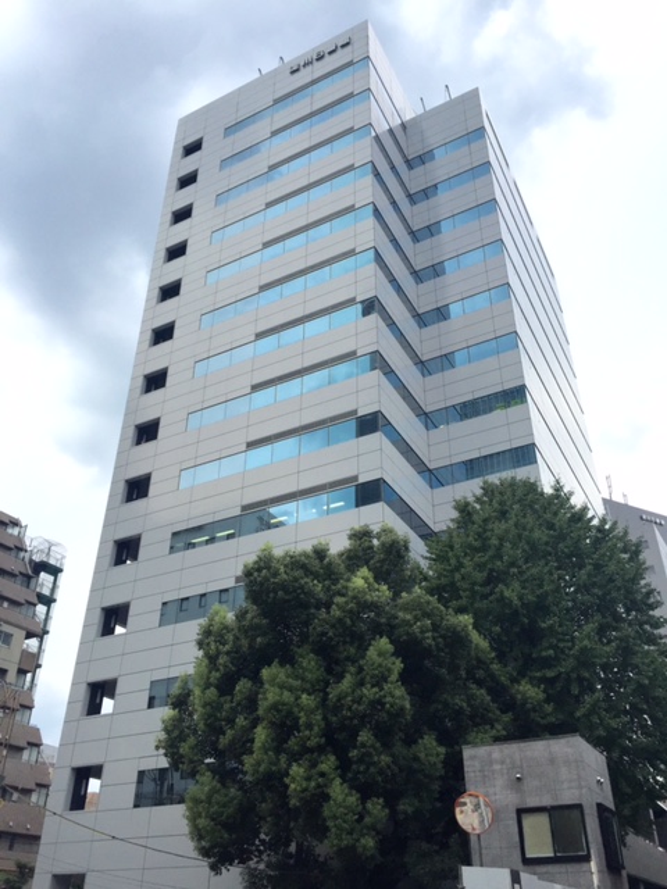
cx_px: 334
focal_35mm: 29
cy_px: 444
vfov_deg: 61.7
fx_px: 745
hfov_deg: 48.2
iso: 32
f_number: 2.2
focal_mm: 4.15
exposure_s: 1/1068
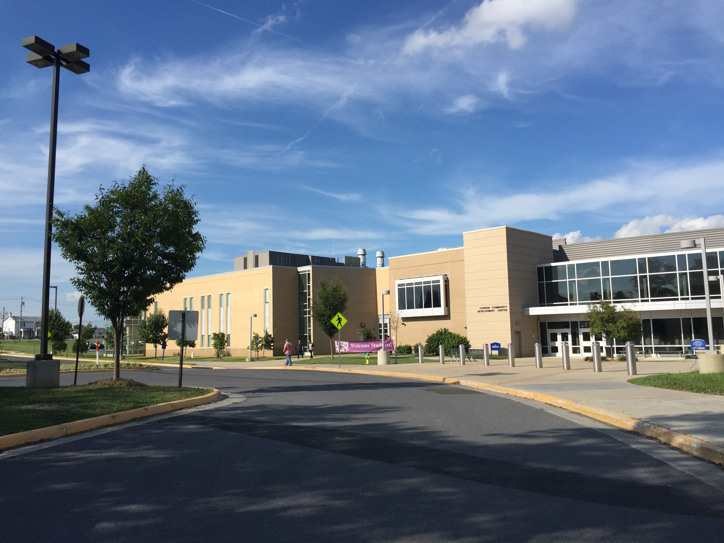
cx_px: 362
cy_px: 272
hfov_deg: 61.7
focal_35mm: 29
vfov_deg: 48.2
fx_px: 607
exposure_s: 1/2326
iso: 32
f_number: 2.2
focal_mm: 4.15
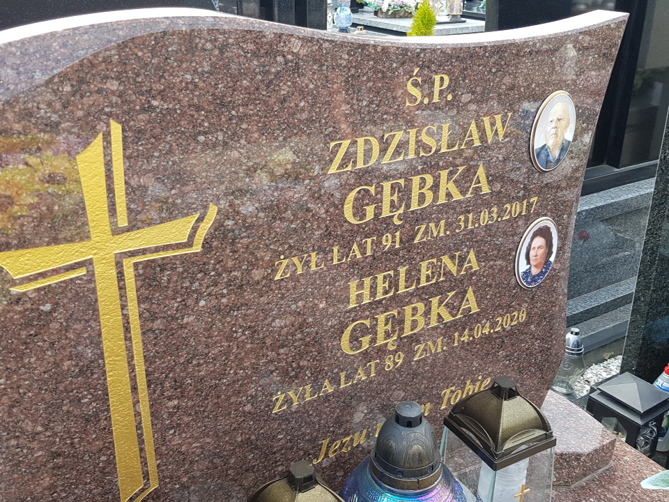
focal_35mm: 26
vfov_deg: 53.1
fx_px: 502
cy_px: 251
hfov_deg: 67.3
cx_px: 334
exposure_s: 1/344
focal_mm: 4.2
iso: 50
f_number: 1.7
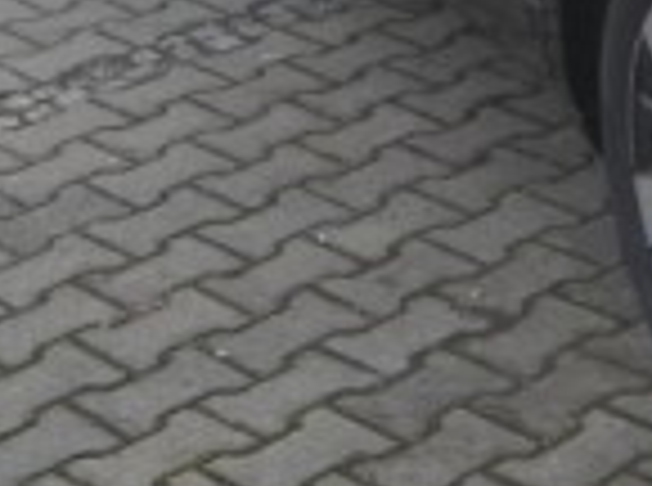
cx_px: 1133
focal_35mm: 124
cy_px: -104
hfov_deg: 14.3
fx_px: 2330
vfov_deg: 11.6
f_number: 3.2
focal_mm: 6
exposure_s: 1/800
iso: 400
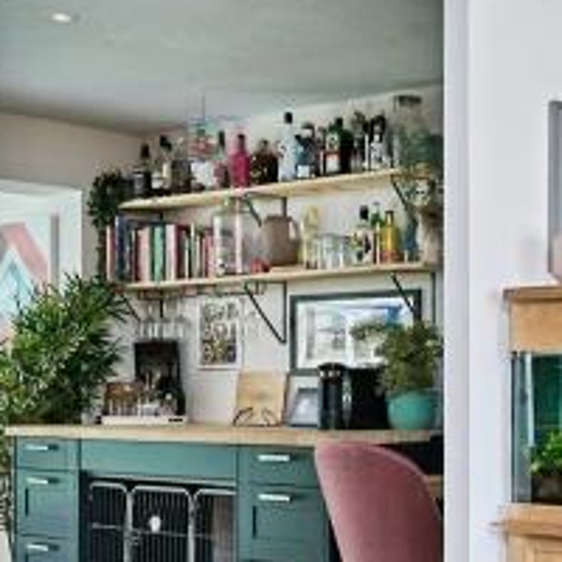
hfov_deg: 23.7
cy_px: 400
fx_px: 1120
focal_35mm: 61
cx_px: 790
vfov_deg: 27.9
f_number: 8
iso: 400
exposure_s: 1/15
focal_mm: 14
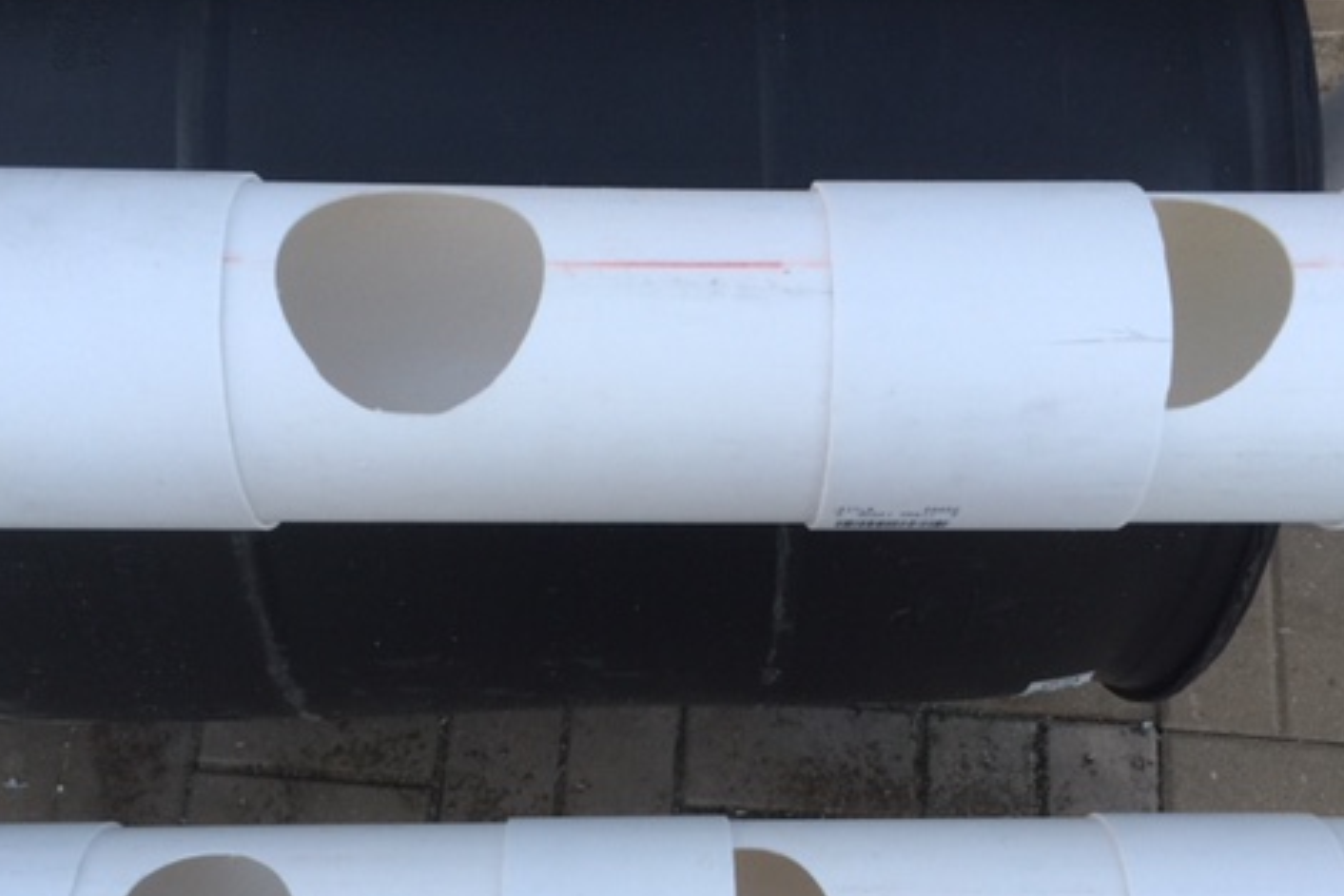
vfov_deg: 32.2
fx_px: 1531
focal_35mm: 41
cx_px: 685
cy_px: 642
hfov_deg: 47.4
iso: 32
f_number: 2.2
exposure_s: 1/30
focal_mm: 4.15
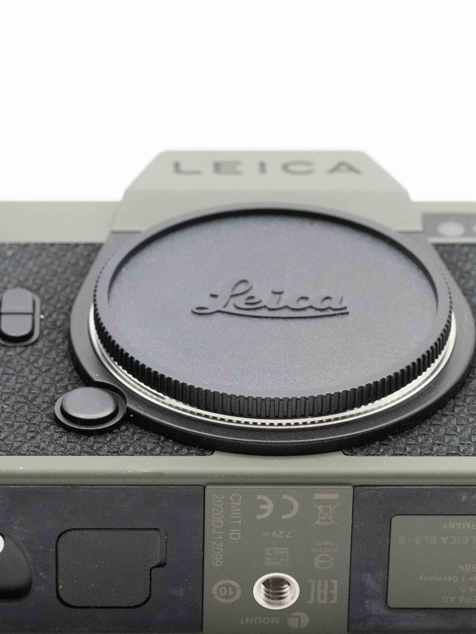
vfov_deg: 11.4
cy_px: 362
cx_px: 188
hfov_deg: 8.6
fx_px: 3172
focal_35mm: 173
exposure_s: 1/320
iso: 3200
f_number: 10
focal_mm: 90
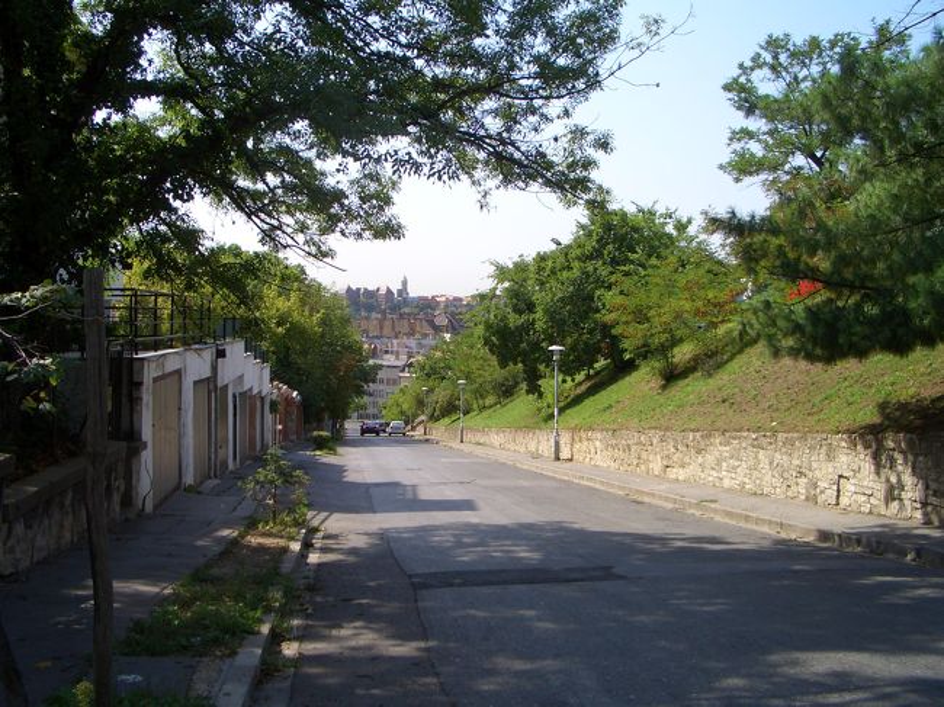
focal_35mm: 35
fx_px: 954
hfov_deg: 52.6
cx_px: 472
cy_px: 354
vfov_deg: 40.7
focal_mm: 5.8
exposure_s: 1/250
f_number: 4.3
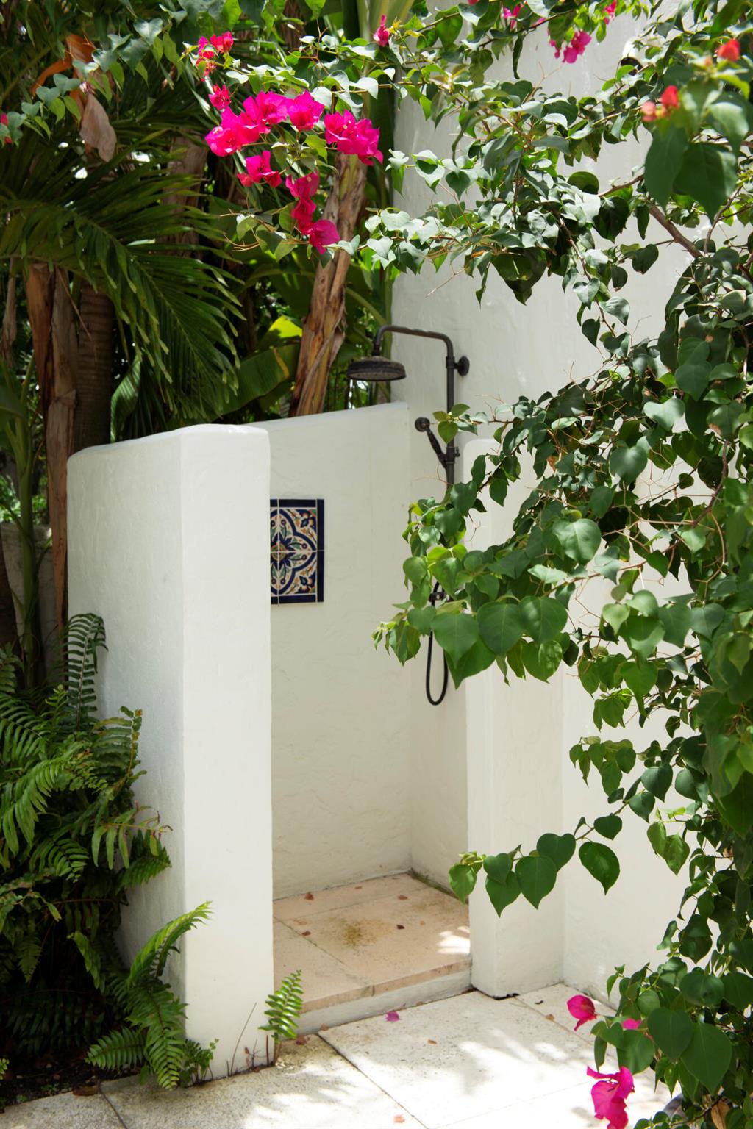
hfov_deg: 35.1
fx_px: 1192
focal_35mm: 38
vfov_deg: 50.7
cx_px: 376
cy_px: 564
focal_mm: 38
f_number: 8
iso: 50
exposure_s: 1/160
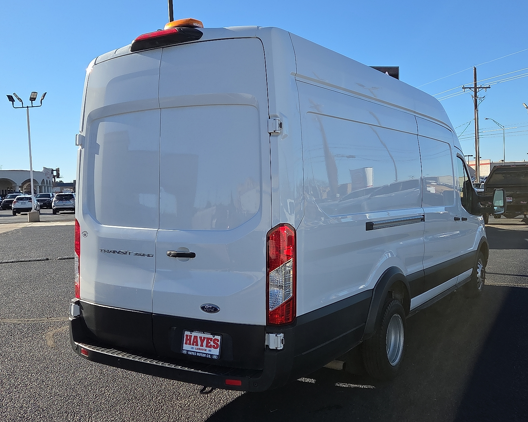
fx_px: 563
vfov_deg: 41.2
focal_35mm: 36
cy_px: 212
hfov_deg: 50.3
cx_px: 263
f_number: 1.8
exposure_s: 1/5000
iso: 76
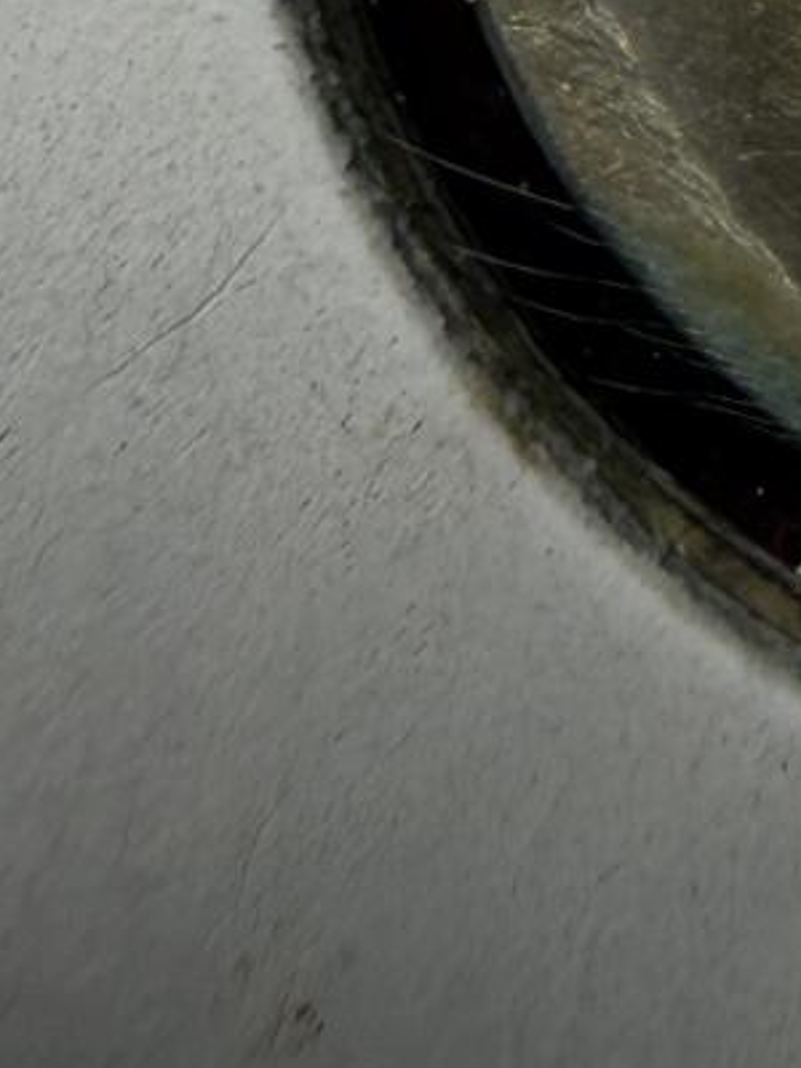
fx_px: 3610
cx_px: 1396
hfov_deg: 11.8
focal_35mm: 117
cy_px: -320
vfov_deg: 16.0
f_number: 2.2
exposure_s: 1/221
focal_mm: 2.22
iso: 40
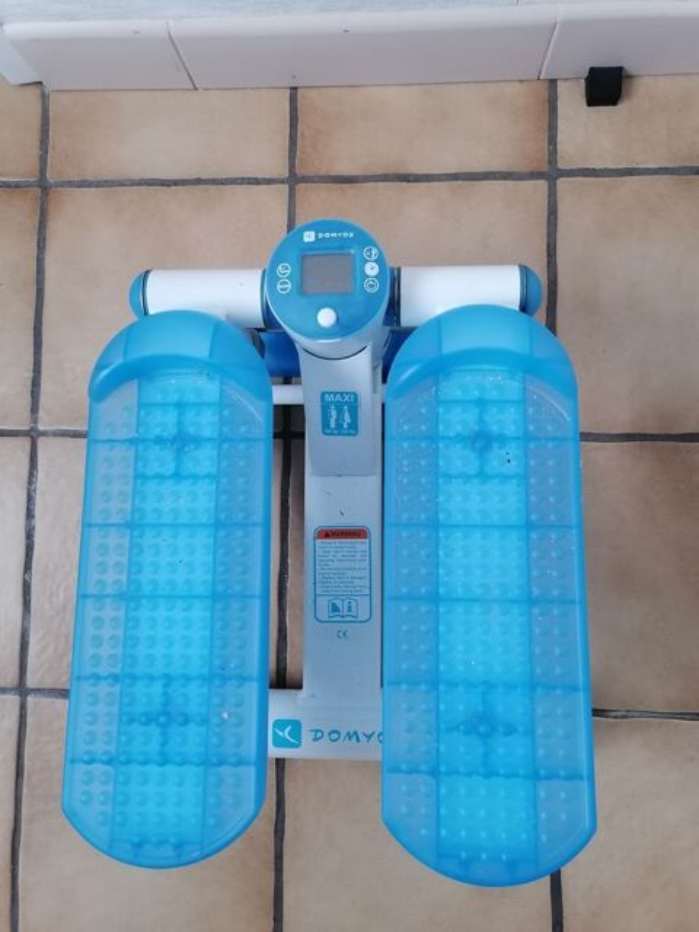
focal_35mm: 26
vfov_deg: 67.3
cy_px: 466
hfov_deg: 53.1
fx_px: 700
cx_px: 350
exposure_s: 1/25
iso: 320
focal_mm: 5.3
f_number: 1.8
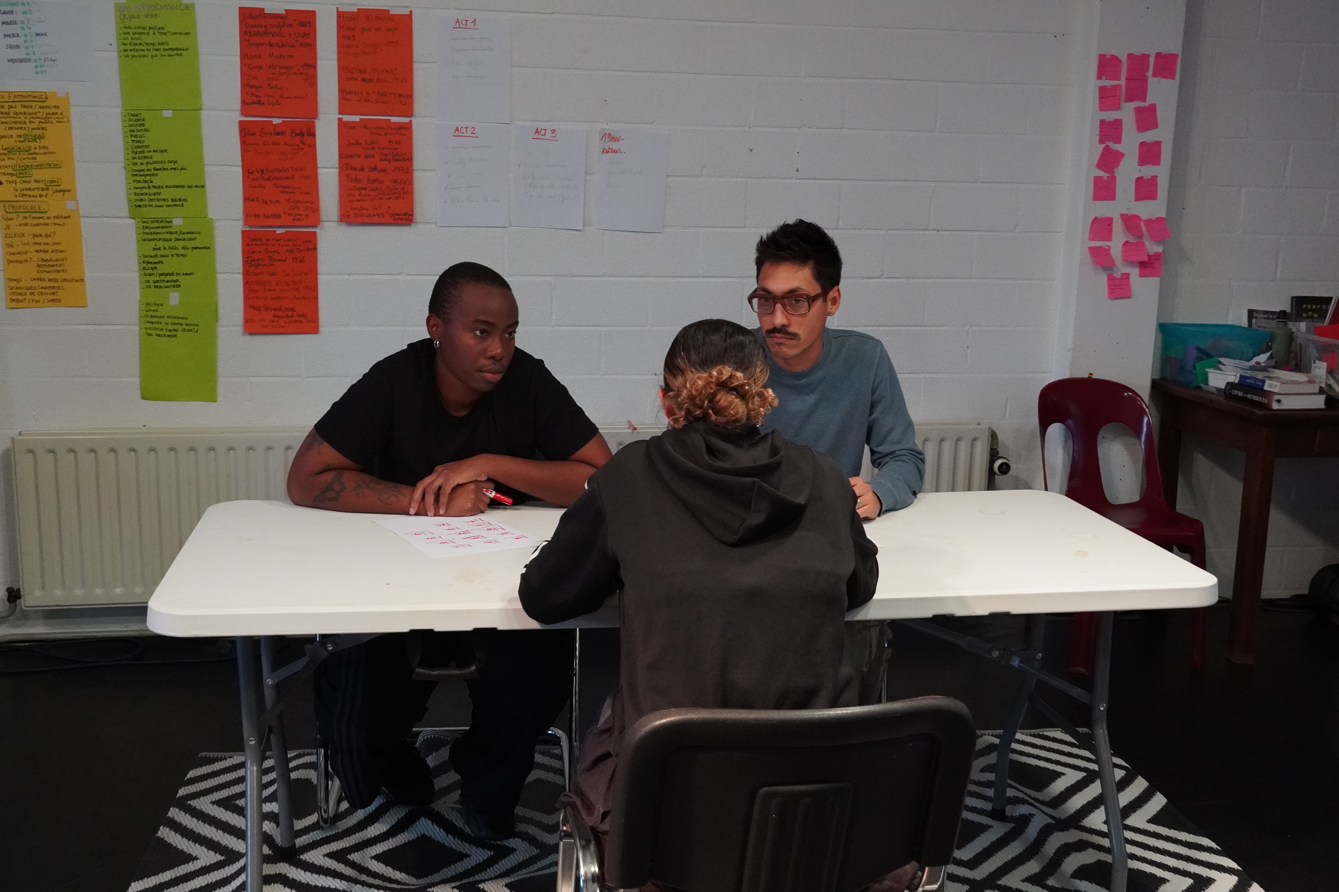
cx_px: 670
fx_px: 1450
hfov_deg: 49.6
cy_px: 446
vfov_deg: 34.2
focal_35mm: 39
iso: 4000
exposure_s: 1/30
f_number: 5
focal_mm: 26
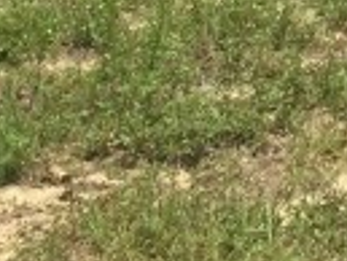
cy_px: -371
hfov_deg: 7.5
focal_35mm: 246
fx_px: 2468
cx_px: 810
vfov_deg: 5.8
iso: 25
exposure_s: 1/1631
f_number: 2.4
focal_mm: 3.3
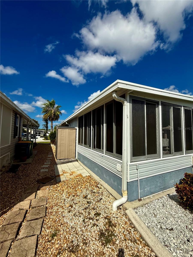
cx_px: 96
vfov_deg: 102.1
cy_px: 128
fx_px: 104
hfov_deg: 85.7
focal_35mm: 14
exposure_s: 1/5155
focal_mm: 2.22
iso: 50
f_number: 2.2
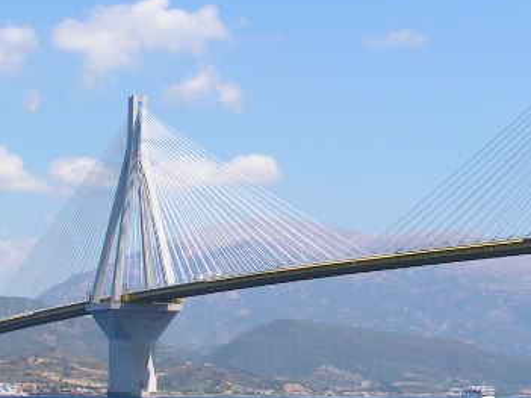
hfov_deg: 16.0
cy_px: 132
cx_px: 362
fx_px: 1886
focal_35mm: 123
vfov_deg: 12.0
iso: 50
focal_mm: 9
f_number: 5.6
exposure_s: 1/320
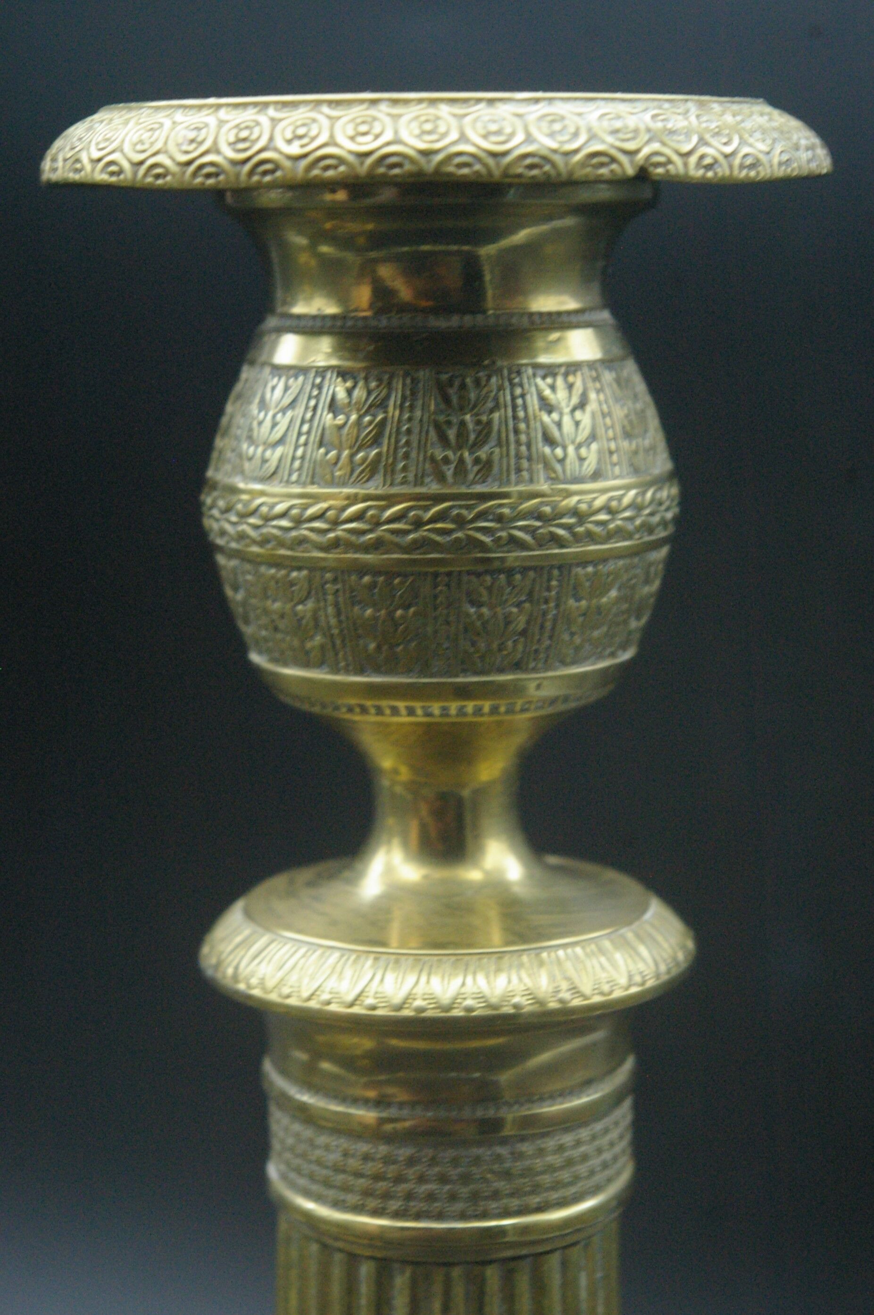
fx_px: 1423
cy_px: 658
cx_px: 437
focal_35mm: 39
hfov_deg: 34.1
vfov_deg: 49.6
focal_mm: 26
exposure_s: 1/90
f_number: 6.7
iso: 1600
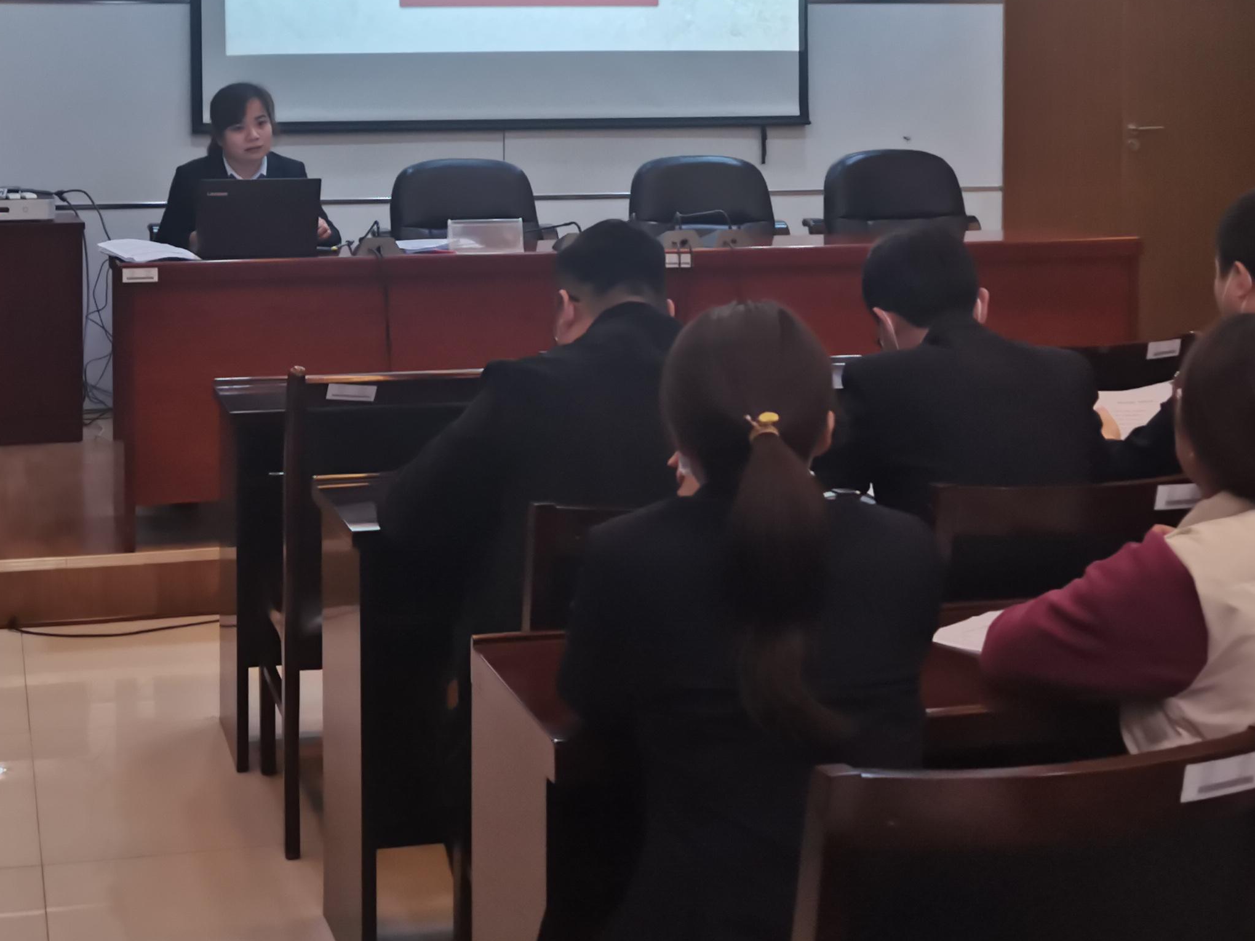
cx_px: 457
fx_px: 2212
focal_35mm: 61
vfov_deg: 23.4
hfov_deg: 31.5
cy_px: 110
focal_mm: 3.95
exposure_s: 1/50
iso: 125
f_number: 1.8
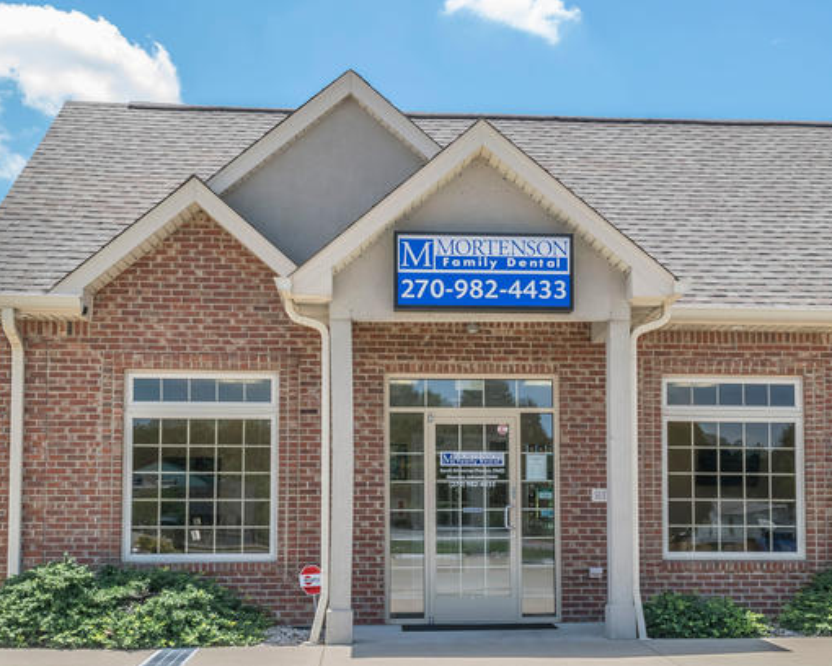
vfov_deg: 36.5
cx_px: 472
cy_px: 335
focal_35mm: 41
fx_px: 1010
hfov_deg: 44.7
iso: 400
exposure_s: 1/125
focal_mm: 24
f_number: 14
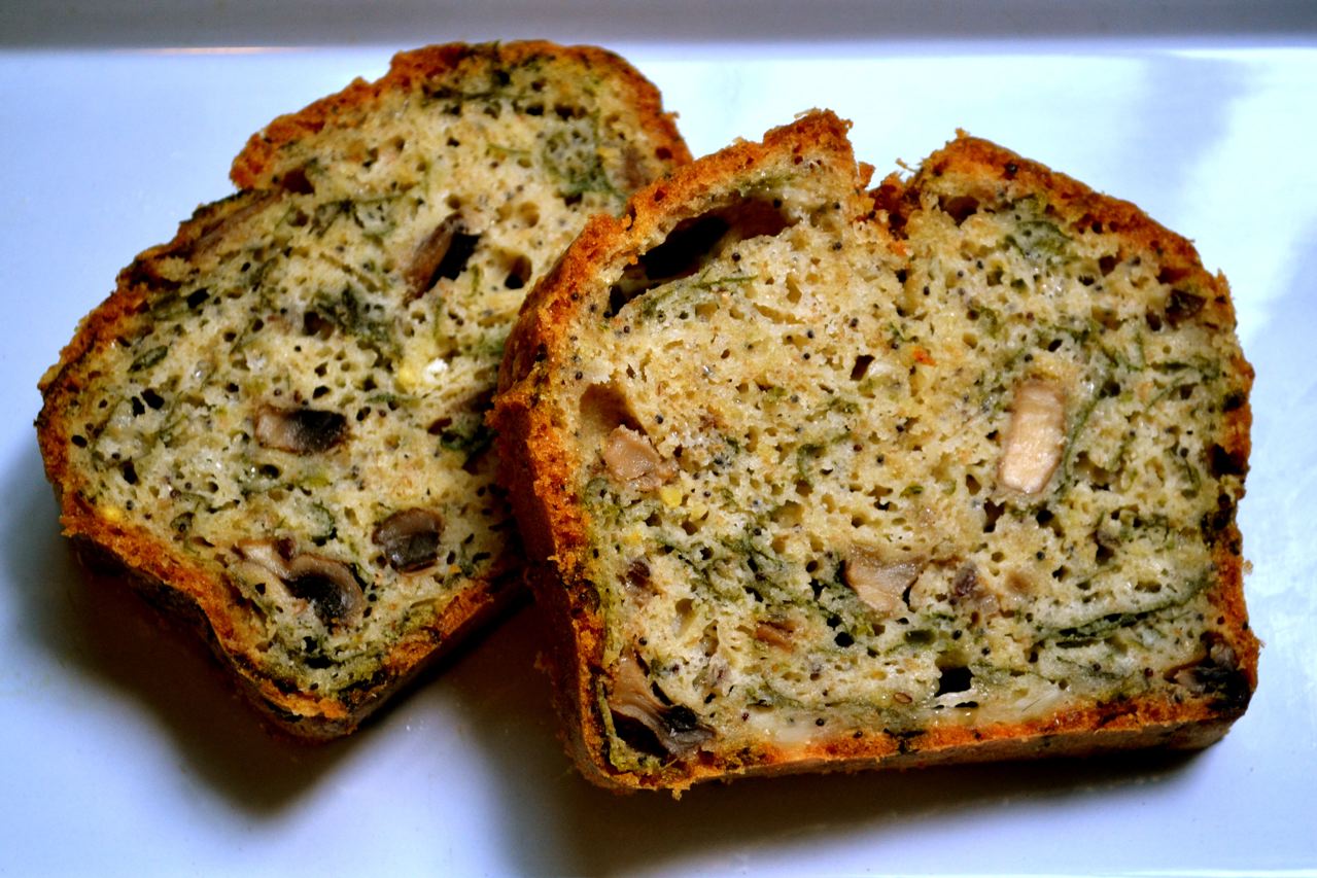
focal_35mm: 82
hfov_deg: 24.6
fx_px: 3018
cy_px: 439
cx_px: 658
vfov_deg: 16.6
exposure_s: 1/60
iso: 800
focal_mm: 55
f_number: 5.6
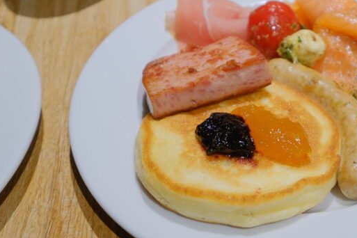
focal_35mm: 51
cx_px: 269
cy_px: 106
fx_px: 506
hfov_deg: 37.9
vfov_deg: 26.5
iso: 640
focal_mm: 20.9
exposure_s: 1/38
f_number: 4
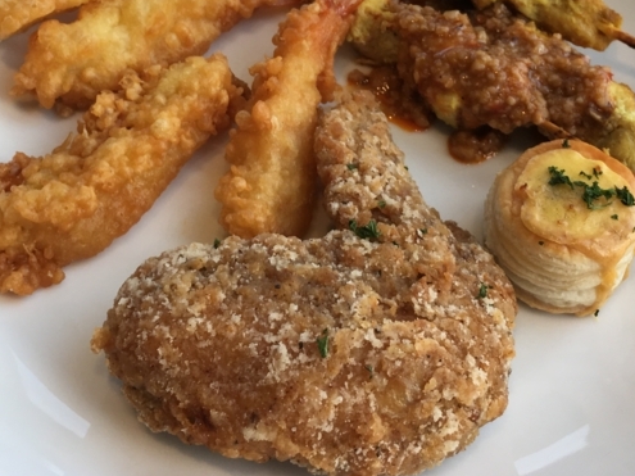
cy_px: 22
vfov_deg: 23.6
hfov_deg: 32.2
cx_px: 303
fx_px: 1100
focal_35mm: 60
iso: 32
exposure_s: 1/50
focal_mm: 4.15
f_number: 2.2
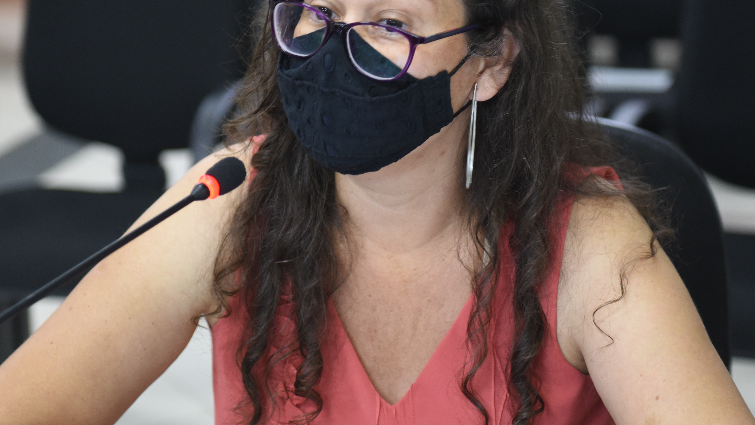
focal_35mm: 107
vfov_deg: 11.3
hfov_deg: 20.0
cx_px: 368
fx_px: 2142
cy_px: 164
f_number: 2.8
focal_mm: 66
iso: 1250
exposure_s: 1/60
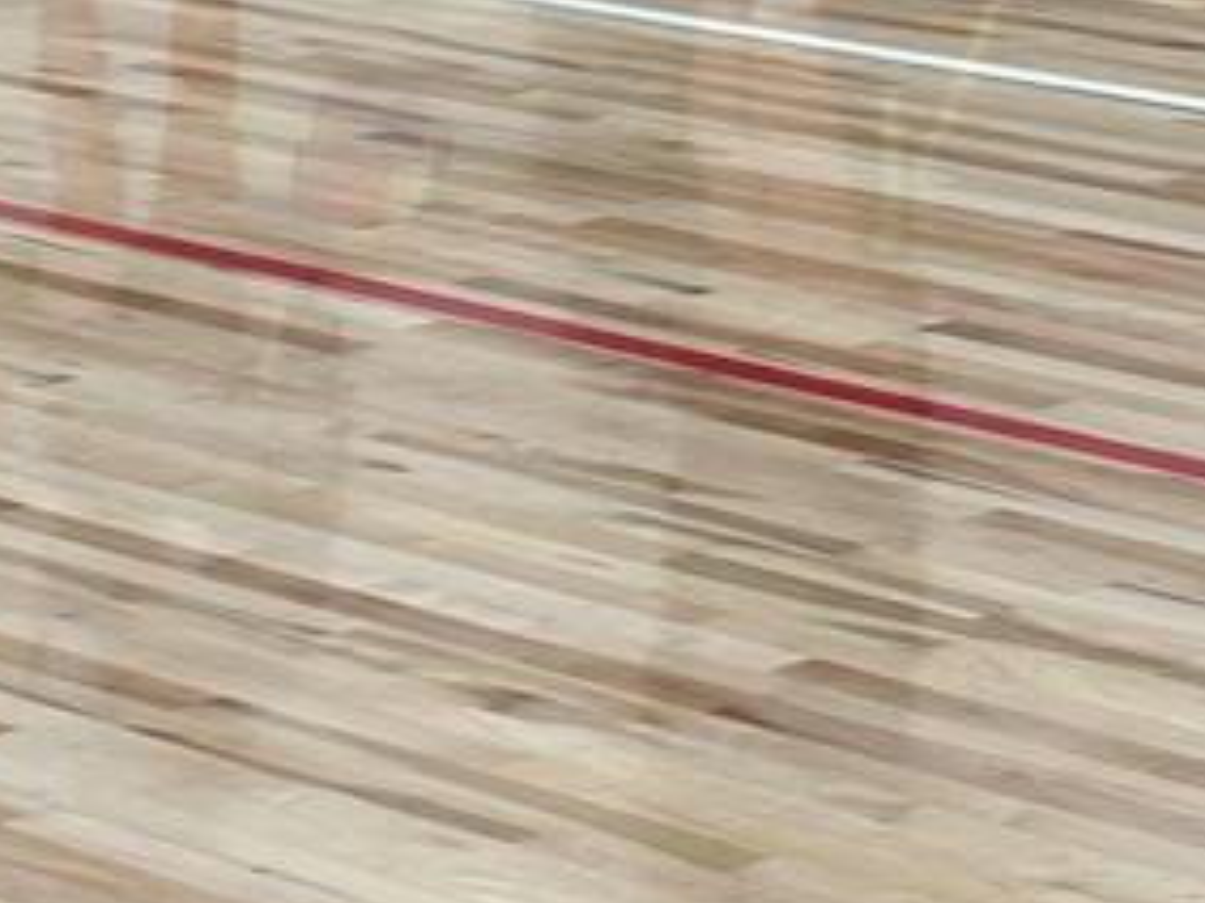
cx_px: 81
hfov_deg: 10.5
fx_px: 6542
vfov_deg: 7.7
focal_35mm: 188
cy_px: -481
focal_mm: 5.96
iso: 64
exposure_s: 1/60
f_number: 1.6
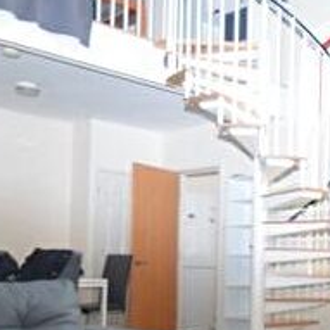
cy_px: 257
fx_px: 604
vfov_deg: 29.9
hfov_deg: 28.0
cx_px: 359
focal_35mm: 56
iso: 720
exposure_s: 1/60
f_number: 4
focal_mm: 12
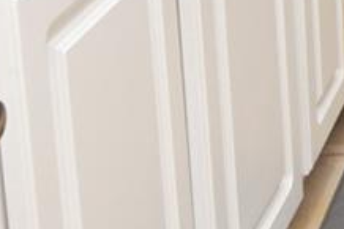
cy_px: -295
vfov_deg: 9.4
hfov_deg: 13.5
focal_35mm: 132
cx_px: 664
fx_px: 1260
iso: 400
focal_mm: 12
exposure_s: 1/60
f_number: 4
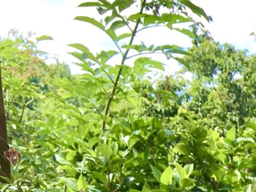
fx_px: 1213
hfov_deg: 10.3
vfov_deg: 8.1
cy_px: 525
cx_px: 640
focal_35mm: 164
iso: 25
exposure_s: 1/739
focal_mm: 4.15
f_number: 2.2
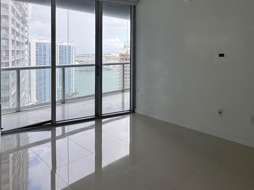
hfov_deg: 63.4
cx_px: 119
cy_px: 55
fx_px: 205
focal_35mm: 28
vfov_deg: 48.4
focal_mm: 2.22
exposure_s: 1/239
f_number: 2.2
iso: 40
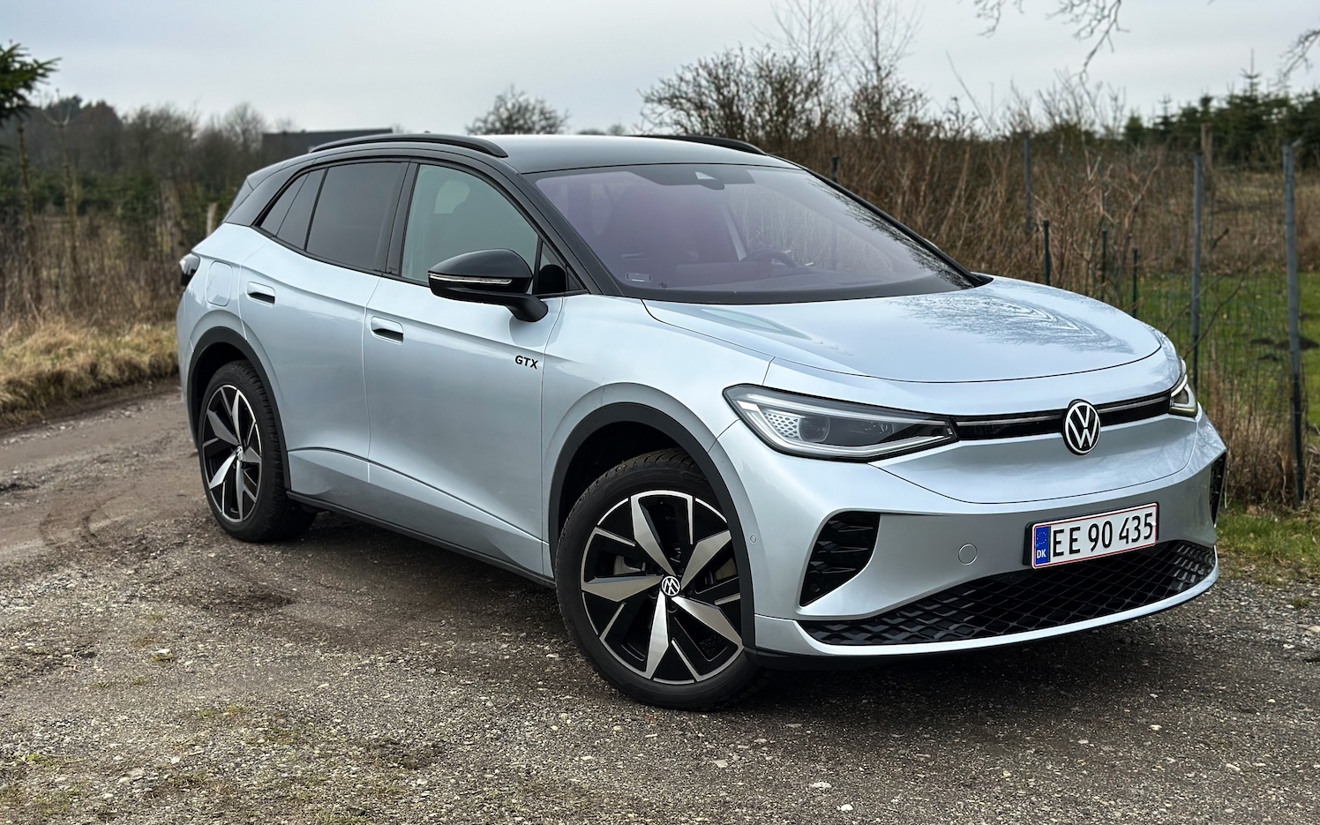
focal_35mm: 51
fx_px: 1835
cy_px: 405
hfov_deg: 39.6
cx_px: 661
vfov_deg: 25.3
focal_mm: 6.86
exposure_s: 1/2500
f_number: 1.8
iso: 80
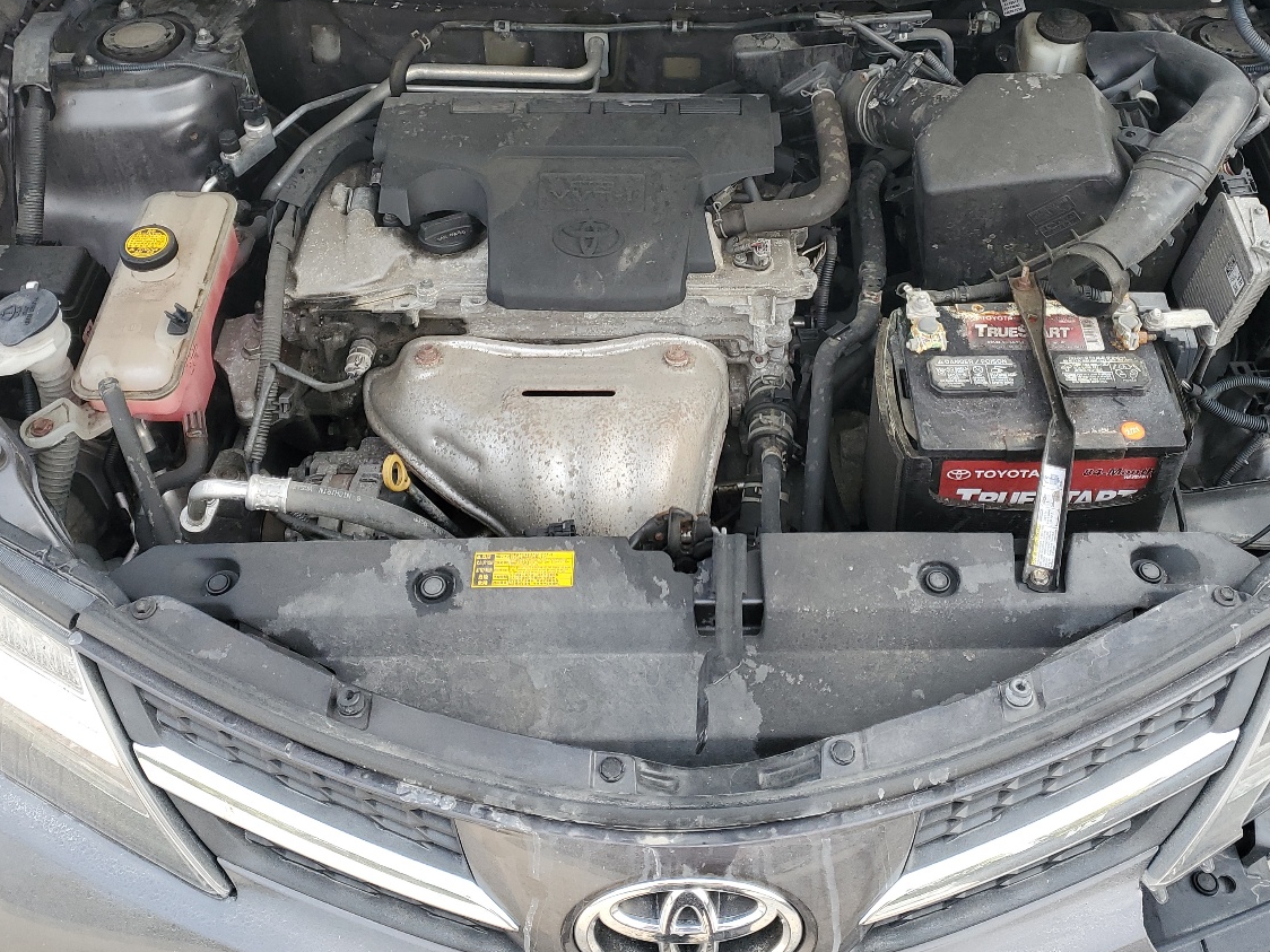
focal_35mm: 37
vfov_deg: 38.0
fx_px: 1357
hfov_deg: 50.1
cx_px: 698
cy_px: 286
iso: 50
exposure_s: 1/370
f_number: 1.5
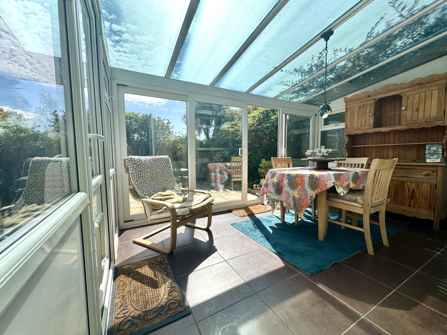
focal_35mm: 14
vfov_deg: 85.7
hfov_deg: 102.1
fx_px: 181
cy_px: 168
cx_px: 224
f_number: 2.2
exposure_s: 1/1217
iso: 40
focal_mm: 2.22
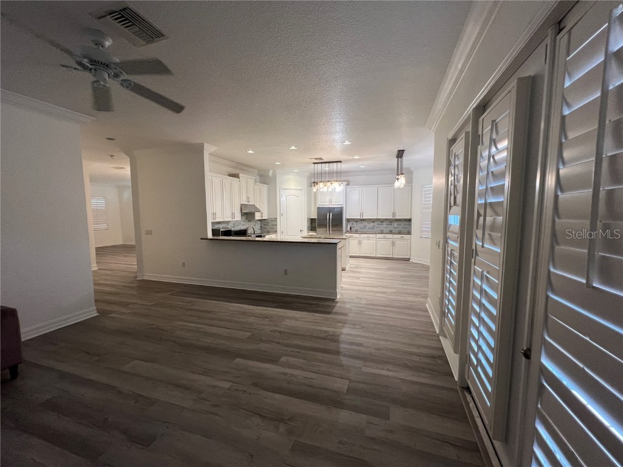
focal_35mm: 13
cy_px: 234
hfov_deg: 106.2
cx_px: 312
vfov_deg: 89.9
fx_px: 234
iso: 200
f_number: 1.8
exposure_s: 1/60
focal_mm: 1.57
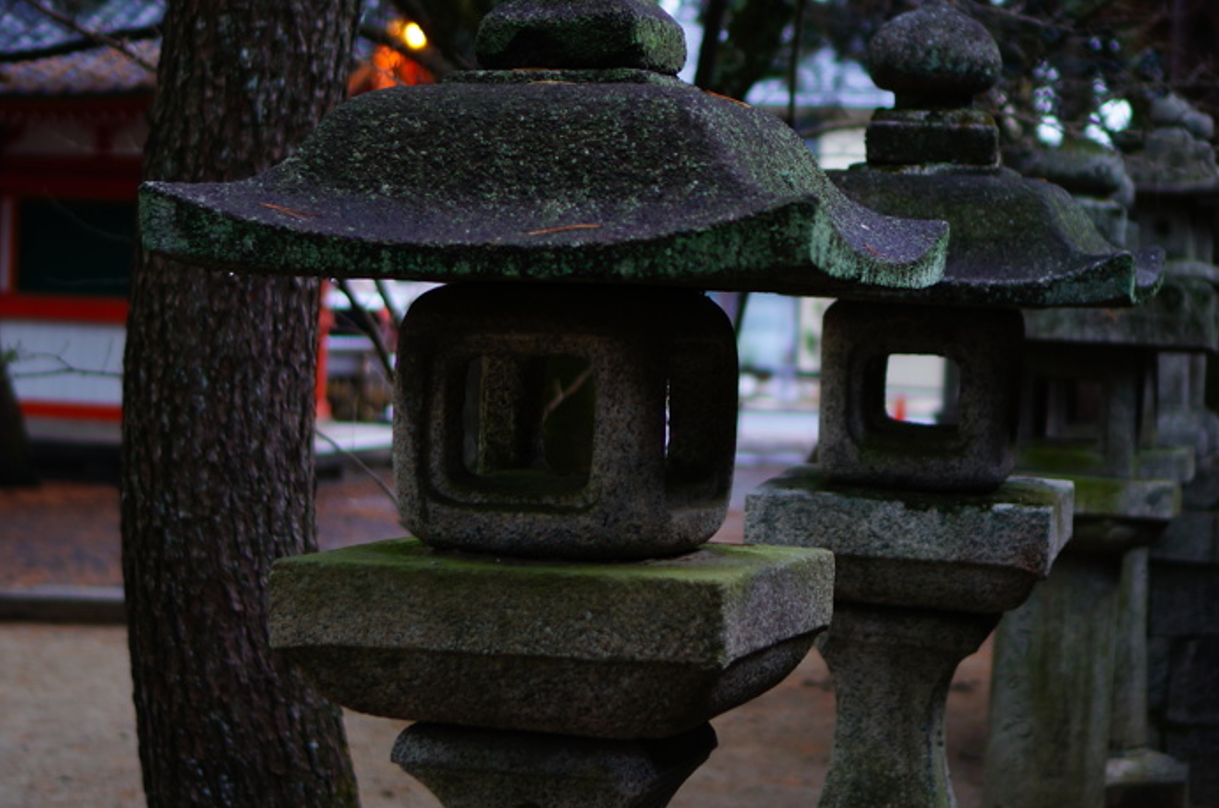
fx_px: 2628
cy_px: 368
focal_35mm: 78
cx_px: 557
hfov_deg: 26.1
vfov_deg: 17.5
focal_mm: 35
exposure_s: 1/10
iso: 100
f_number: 1.8
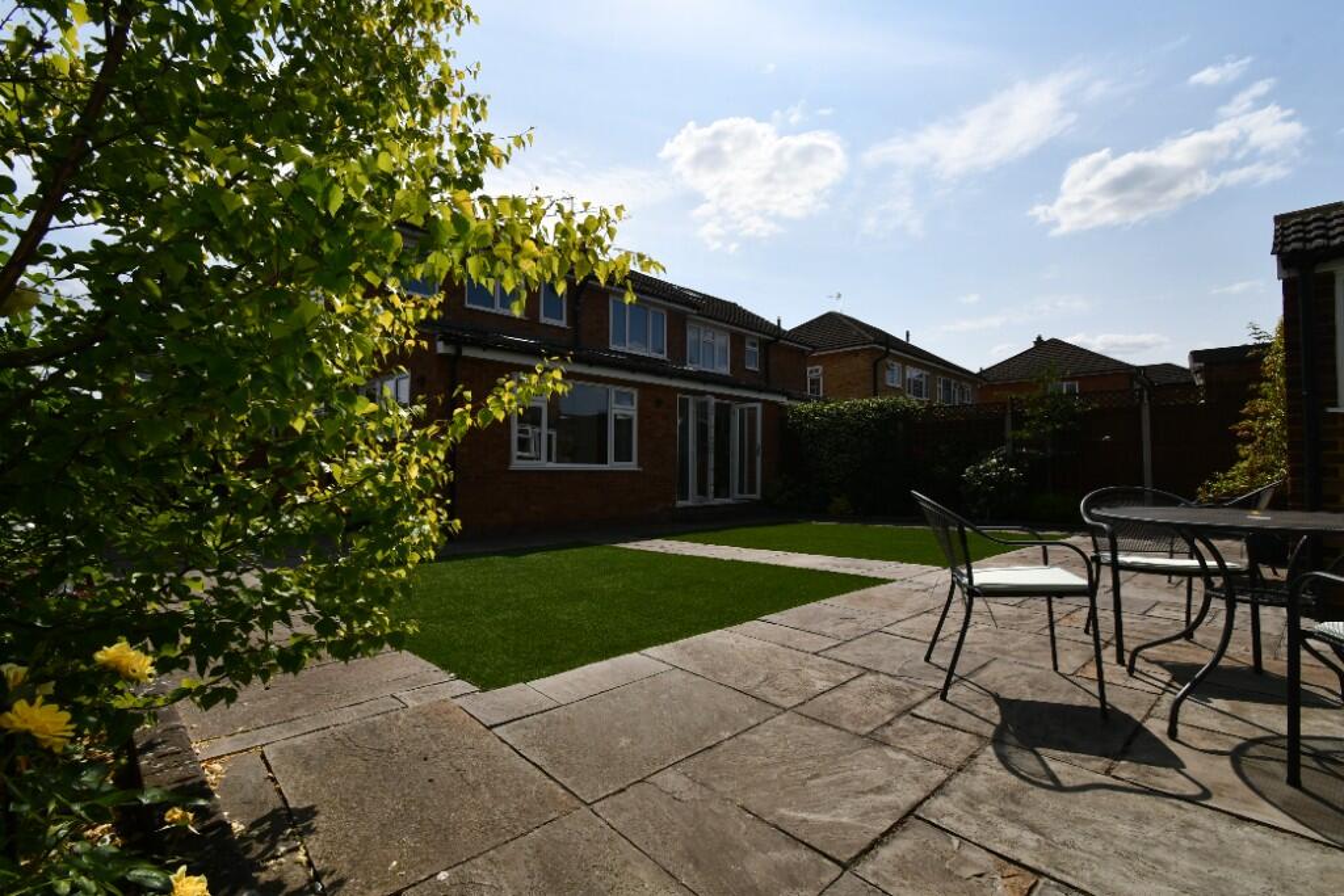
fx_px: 560
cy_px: 448
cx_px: 672
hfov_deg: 100.4
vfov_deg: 77.3
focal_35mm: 15
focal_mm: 10
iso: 100
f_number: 13
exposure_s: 1/250
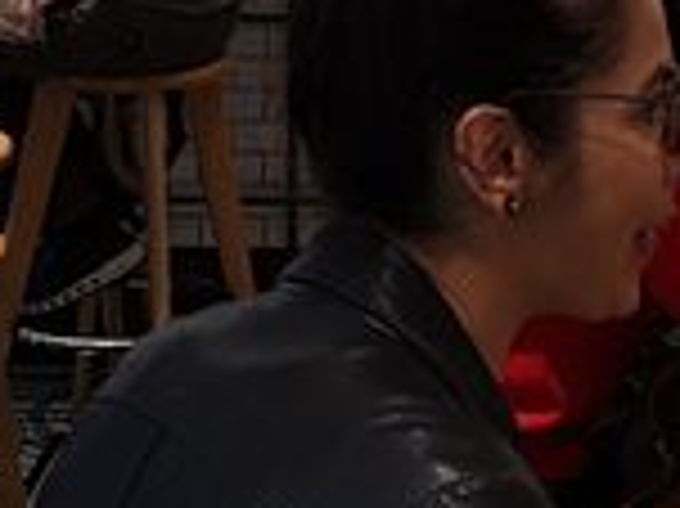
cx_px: 653
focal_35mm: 143
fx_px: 2807
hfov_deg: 13.6
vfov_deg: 9.7
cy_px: -463
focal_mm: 3.95
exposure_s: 1/60
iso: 100
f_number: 1.8
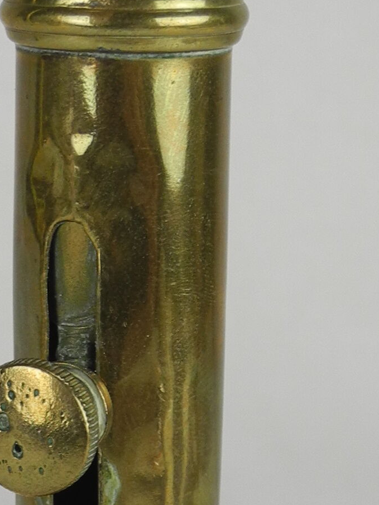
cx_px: 78
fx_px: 1883
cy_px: 568
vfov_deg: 14.9
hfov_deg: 11.5
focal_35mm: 129
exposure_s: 1/118
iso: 100
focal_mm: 6.8
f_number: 2.8
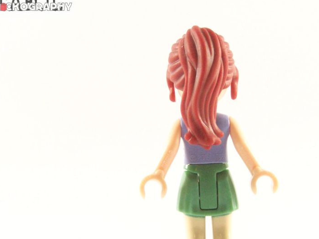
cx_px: 212
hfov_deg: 12.9
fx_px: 1410
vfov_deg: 9.7
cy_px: 157
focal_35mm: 153
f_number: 4
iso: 400
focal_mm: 17.5
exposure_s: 1/60
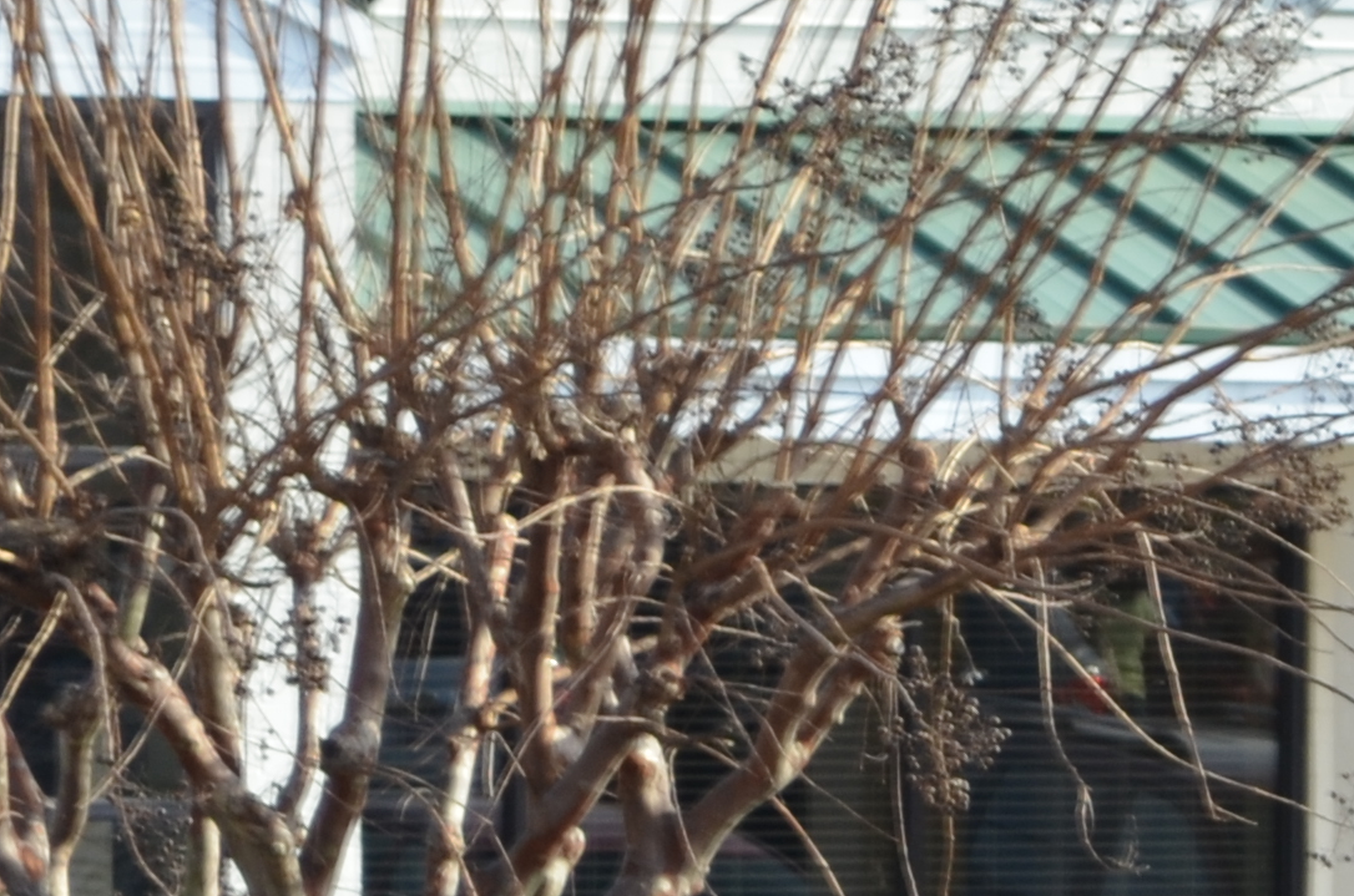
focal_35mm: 374
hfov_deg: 5.4
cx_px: 2334
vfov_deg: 3.6
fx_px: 14046
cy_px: 1969
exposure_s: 1/200
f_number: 7.1
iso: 200
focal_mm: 55
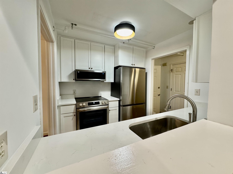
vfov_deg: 85.7
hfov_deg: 102.1
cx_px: 116
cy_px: 87
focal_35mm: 14
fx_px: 94
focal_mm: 2.22
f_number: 2.2
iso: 320
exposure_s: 1/60
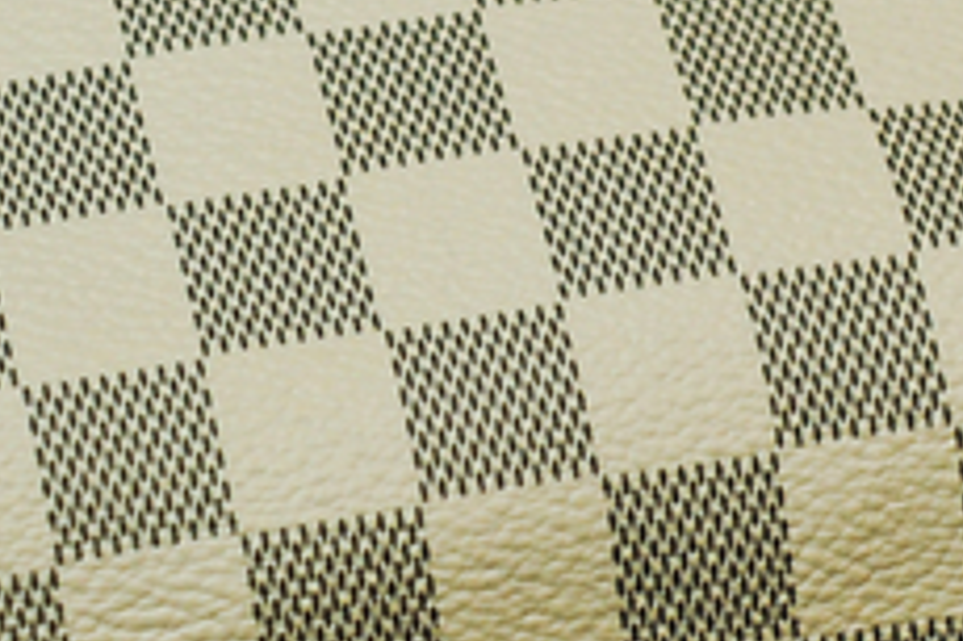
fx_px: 7137
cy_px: 226
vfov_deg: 5.1
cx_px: 498
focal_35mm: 267
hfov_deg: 7.7
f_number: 4
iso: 1600
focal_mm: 60
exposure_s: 1/200
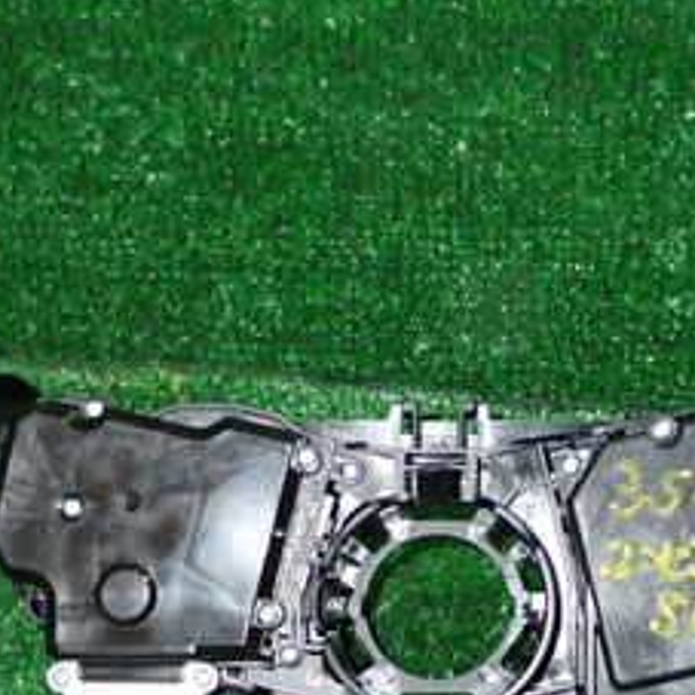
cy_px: 536
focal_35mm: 84
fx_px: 1908
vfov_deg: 20.5
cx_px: 392
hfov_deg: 20.6
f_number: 7.1
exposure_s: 1/40
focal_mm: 6.37
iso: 800
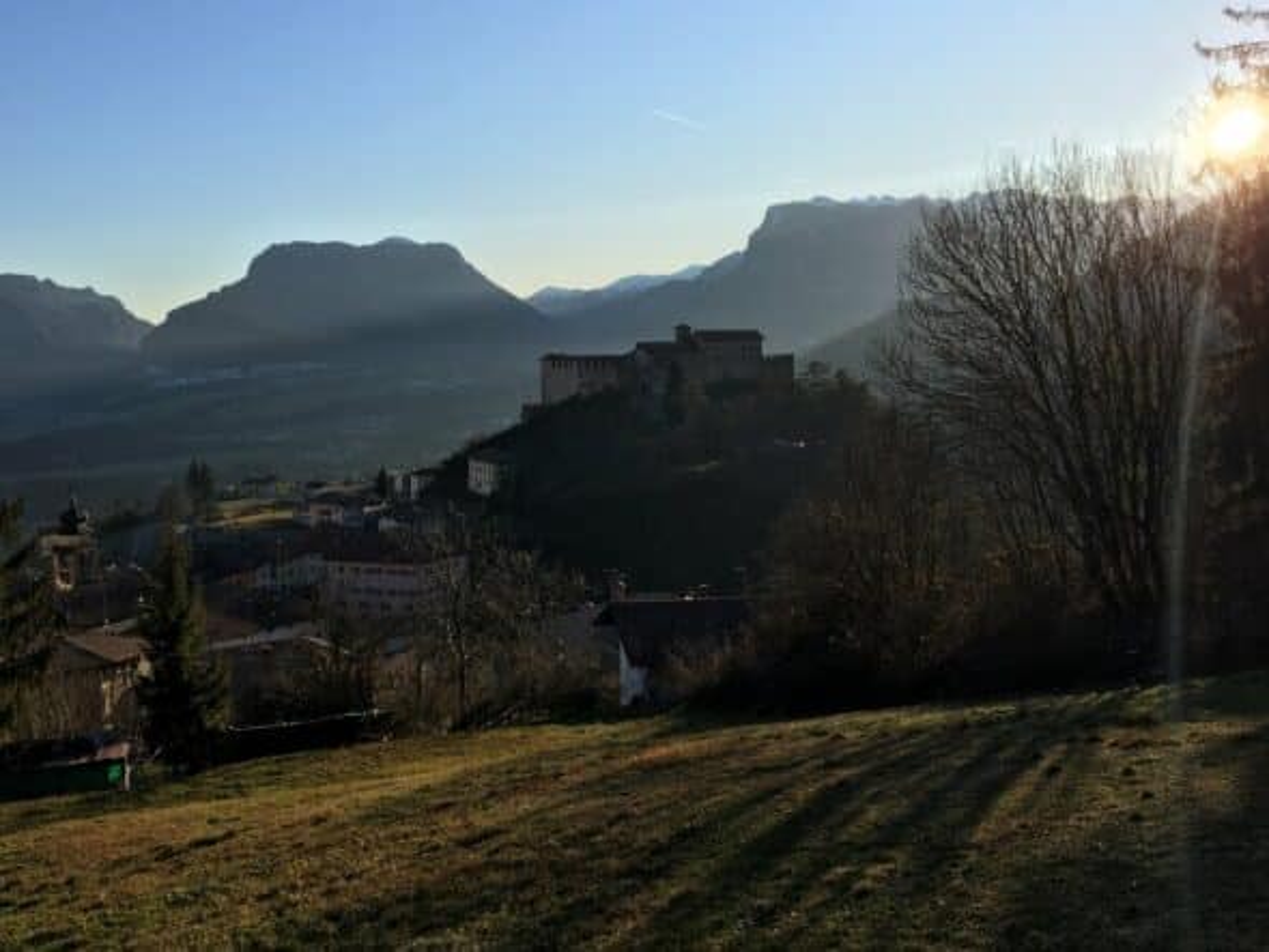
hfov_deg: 61.6
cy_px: 476
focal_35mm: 29
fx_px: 1064
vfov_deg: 48.3
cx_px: 634
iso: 25
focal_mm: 4.15
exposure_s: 1/1399
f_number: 2.2
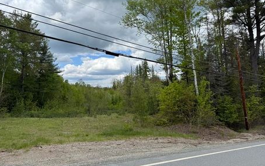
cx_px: 132
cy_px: 71
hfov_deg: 66.5
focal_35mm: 28
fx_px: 202
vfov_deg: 44.4
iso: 80
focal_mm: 6.76
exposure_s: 1/3953
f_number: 1.78
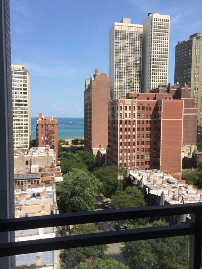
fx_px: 226
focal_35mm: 29
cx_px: 101
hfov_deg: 48.3
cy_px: 134
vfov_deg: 61.6
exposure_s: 1/2053
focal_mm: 4.15
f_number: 2.2
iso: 32
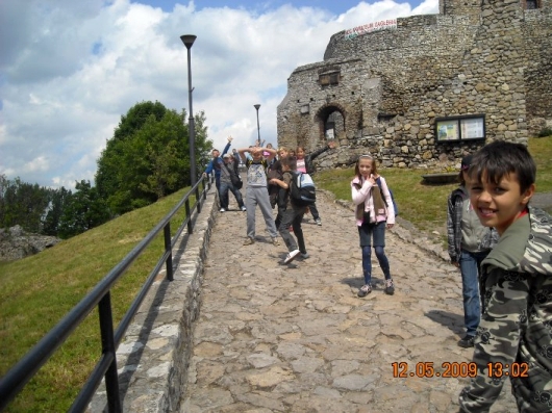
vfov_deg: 40.7
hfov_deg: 52.6
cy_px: 206
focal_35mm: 35
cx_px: 276
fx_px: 558
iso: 64
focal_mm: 5.7
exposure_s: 1/353
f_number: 5.6
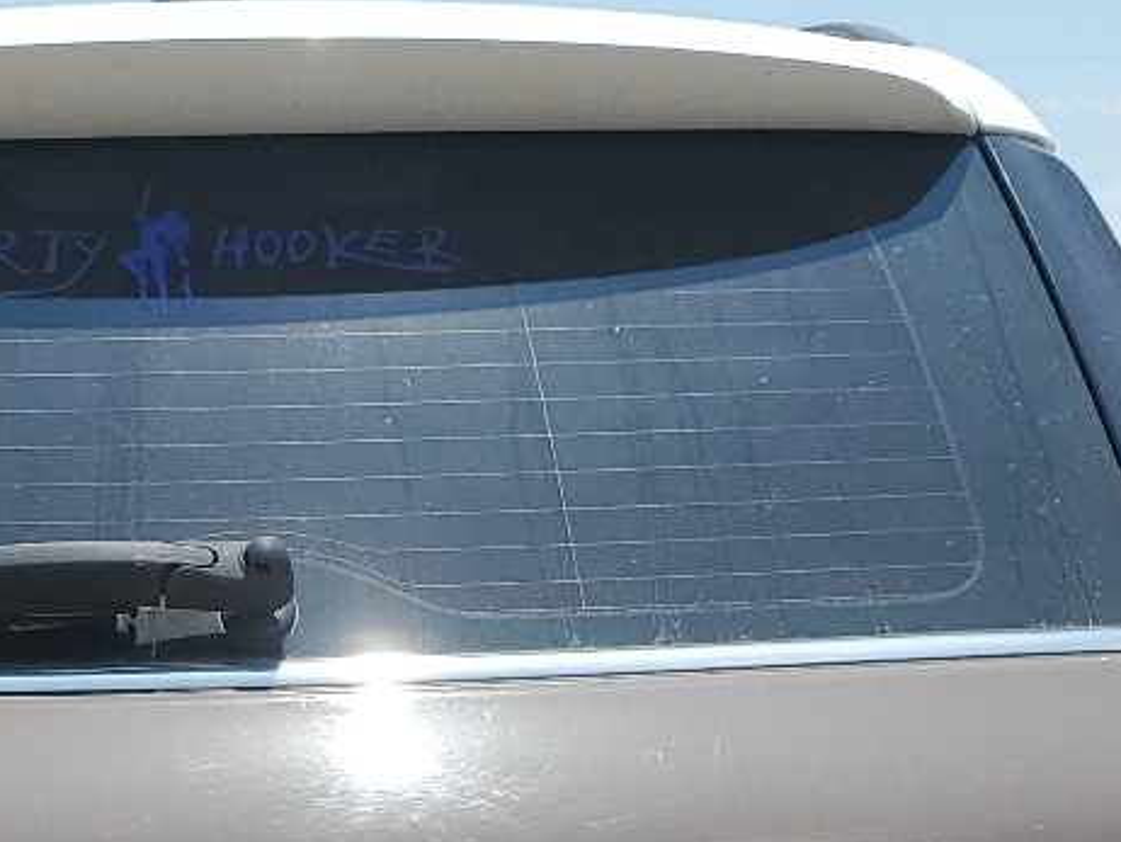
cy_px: 1143
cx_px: 286
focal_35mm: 90
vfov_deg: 15.5
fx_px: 2916
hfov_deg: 21.6
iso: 50
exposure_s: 1/2500
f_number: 1.5
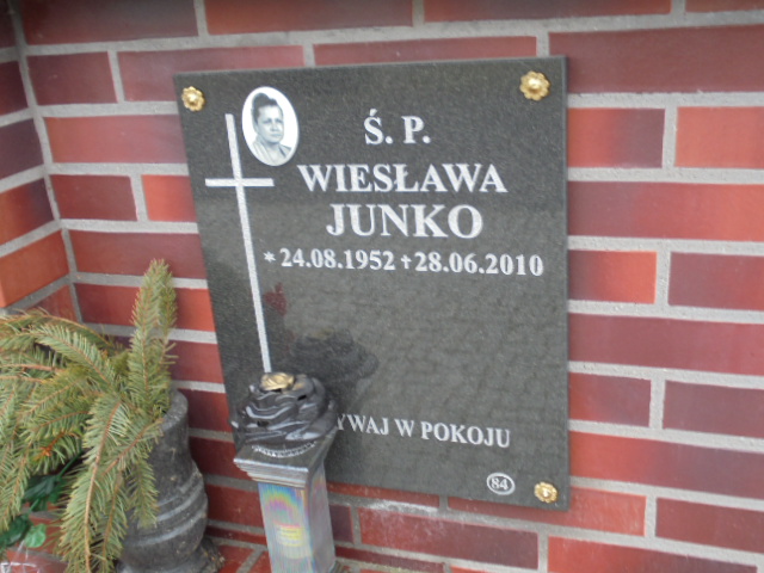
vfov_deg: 37.7
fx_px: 839
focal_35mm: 38
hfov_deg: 49.0
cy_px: 286
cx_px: 382
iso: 100
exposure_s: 1/40
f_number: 4.2
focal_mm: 6.9
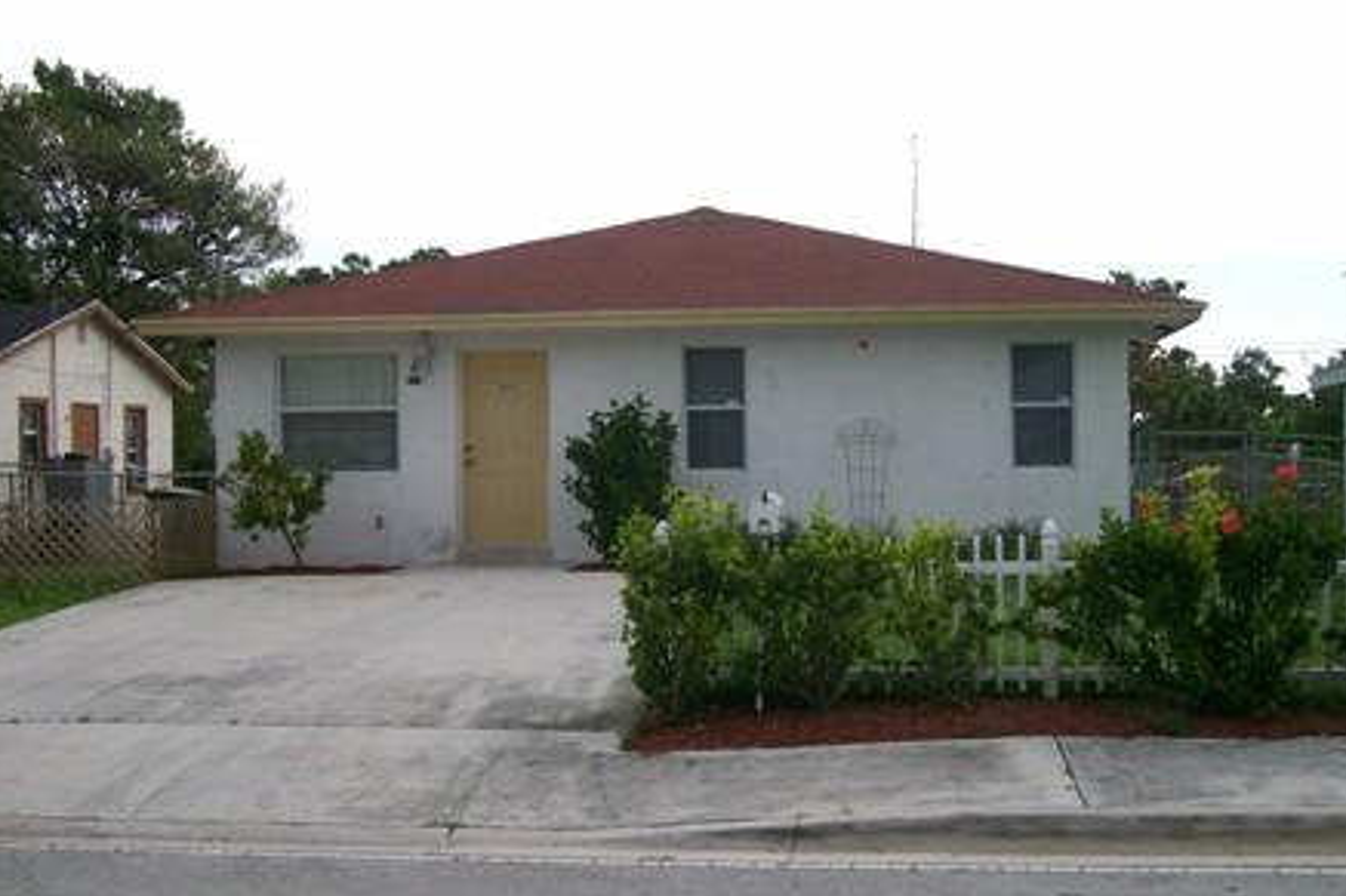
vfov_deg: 28.0
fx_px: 1794
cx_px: 681
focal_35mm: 48
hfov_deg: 41.1
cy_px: 508
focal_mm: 7.46
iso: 80
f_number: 3.1
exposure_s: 1/351
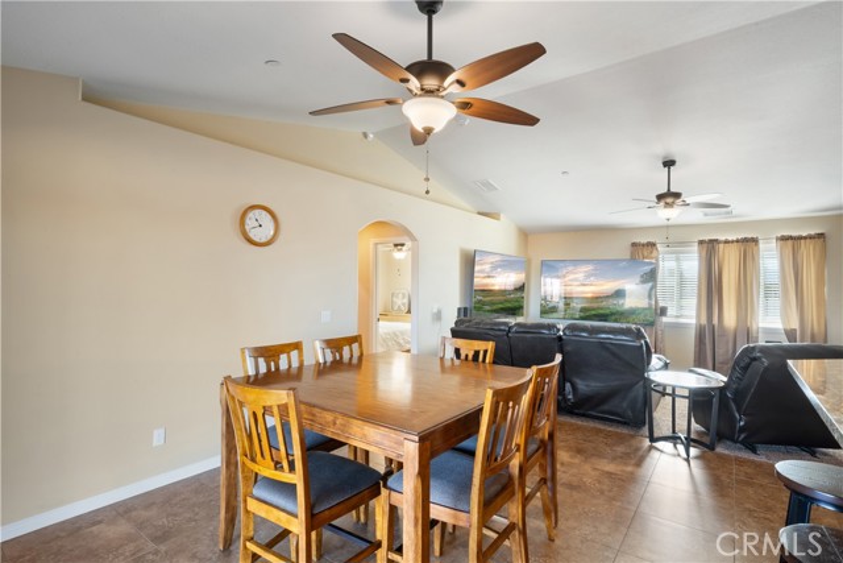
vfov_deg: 70.5
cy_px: 282
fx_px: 398
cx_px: 422
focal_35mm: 17
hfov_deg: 93.3
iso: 100
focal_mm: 17
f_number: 22
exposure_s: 8
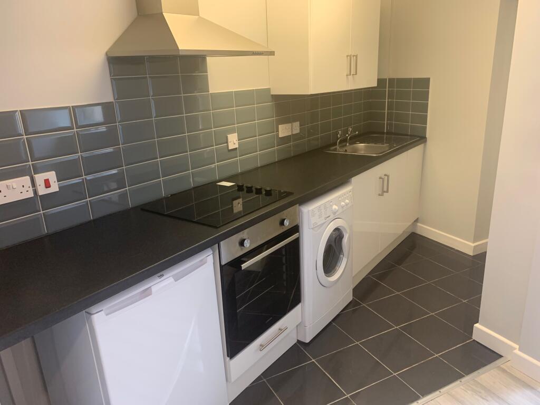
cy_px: 202
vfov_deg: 53.1
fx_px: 406
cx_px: 270
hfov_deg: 67.3
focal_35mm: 26
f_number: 1.8
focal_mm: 4.25
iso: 125
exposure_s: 1/50
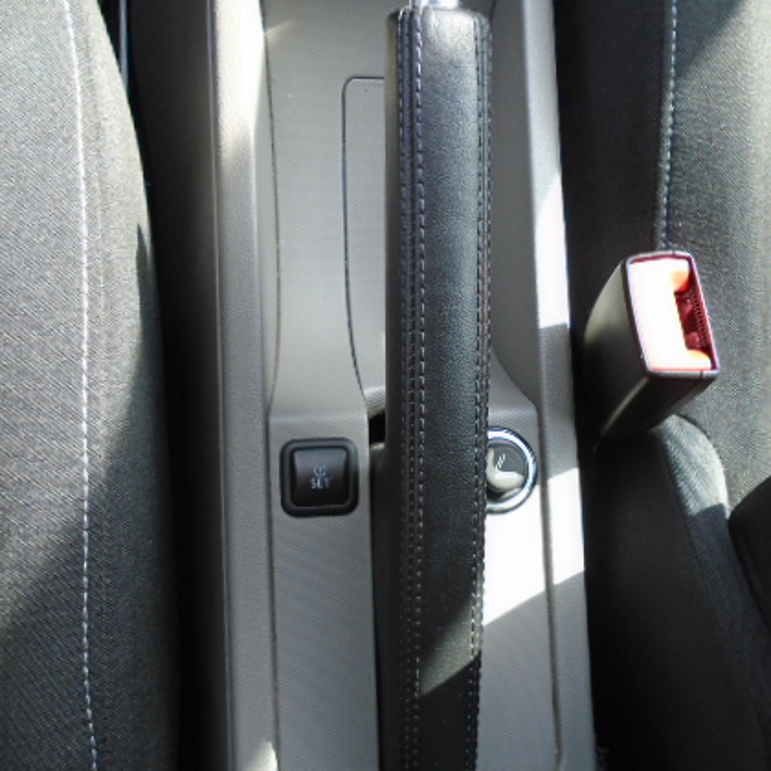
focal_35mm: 35
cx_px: 470
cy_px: 384
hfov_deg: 46.9
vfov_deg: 47.2
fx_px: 882
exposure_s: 1/80
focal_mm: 4.6
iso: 100
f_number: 3.2
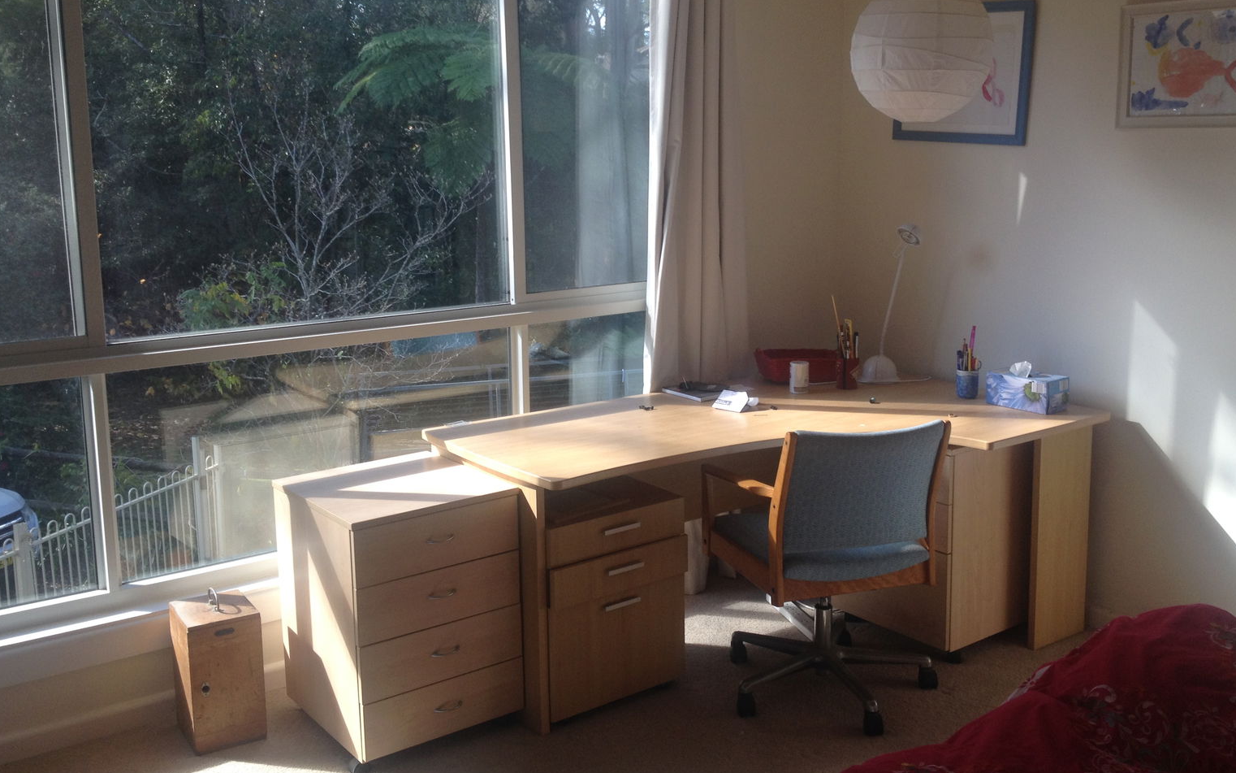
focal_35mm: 39
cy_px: 342
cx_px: 629
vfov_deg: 32.7
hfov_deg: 50.4
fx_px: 1314
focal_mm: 4.28
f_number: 2.4
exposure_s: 1/176
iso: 50
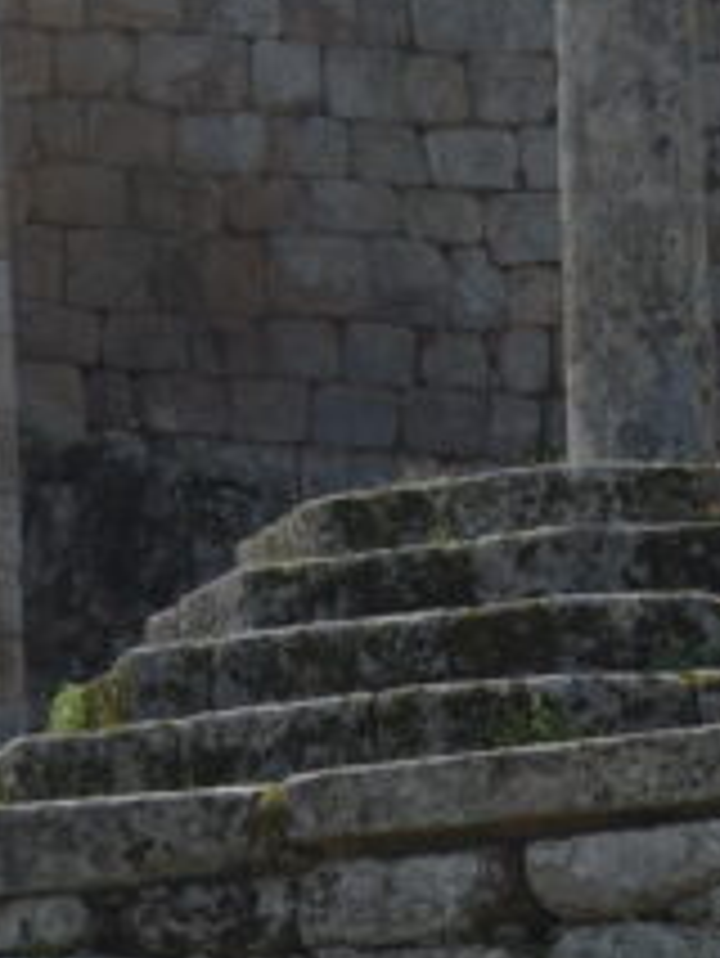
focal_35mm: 159
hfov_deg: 9.1
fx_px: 4414
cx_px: -256
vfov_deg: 12.0
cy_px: -337
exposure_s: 1/320
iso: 100
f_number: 9
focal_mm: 23
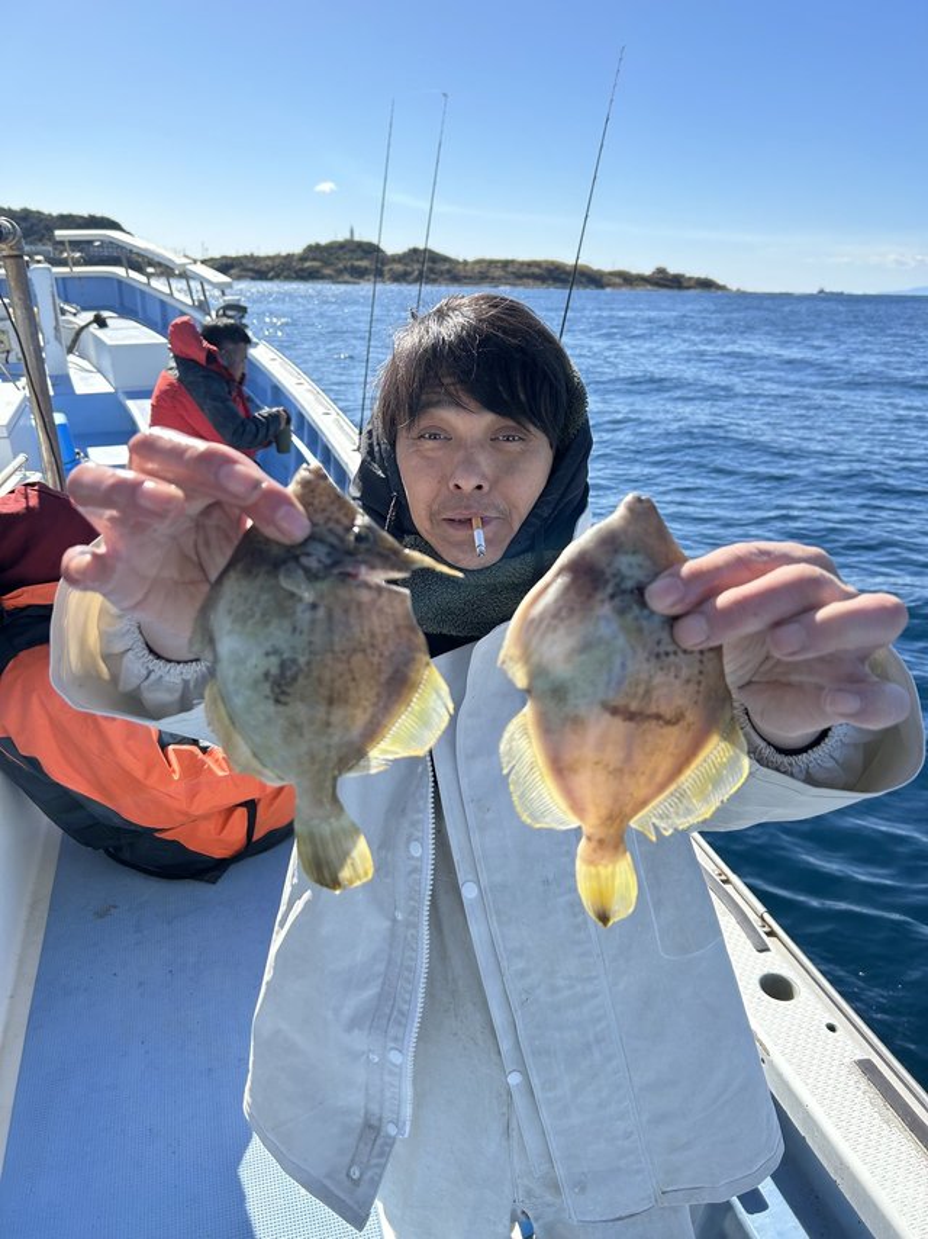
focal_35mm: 26
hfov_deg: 53.0
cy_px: 620
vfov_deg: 67.3
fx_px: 930
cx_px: 464
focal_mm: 5.7
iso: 50
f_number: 1.5
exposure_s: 1/2008
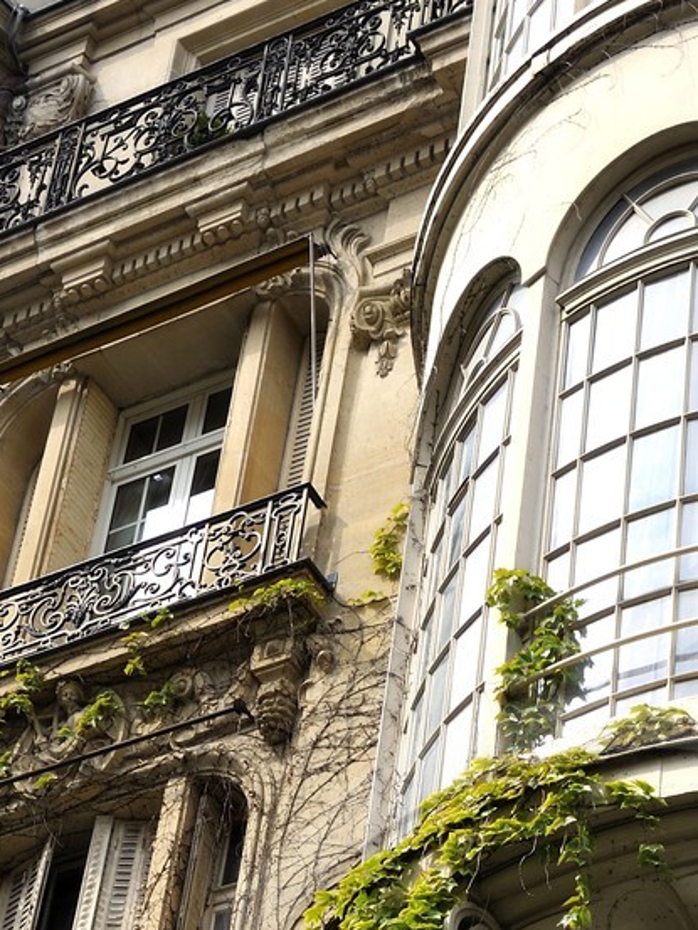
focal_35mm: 100
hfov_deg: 14.6
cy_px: 1214
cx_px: 648
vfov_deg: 18.3
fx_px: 2688
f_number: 10
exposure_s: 1/160
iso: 200
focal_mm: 36
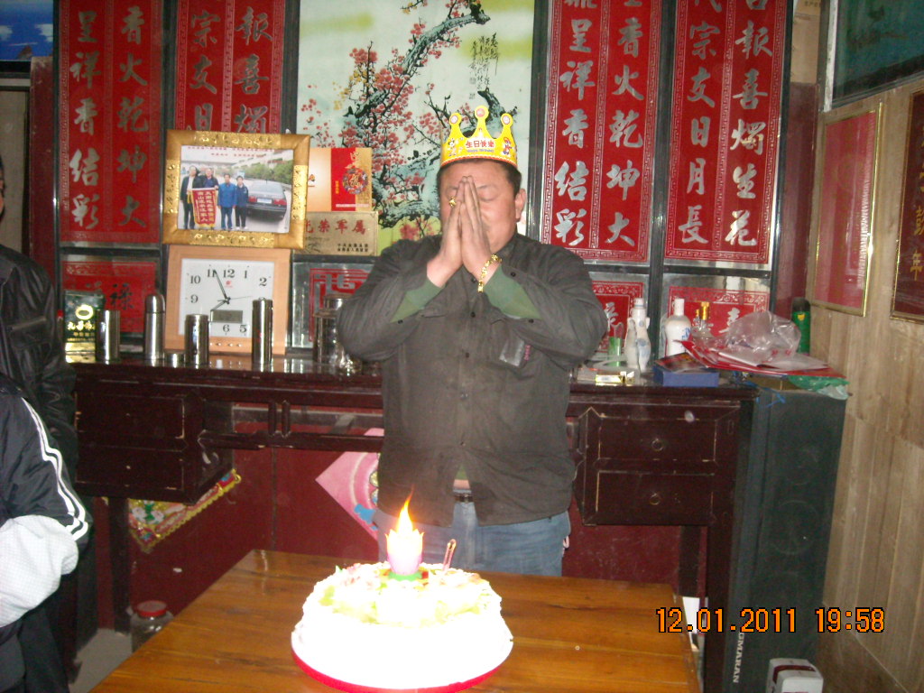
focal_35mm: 35
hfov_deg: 52.6
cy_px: 346
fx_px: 934
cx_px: 462
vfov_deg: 40.7
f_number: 2.8
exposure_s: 1/60
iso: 455
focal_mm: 5.7
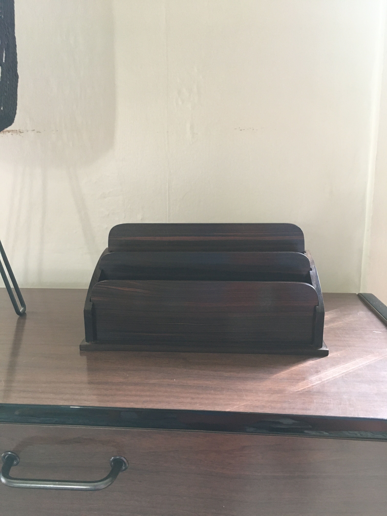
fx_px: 432
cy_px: 258
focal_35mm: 29
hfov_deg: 48.2
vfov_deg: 61.7
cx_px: 194
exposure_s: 1/20
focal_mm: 4.15
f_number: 2.2
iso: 200
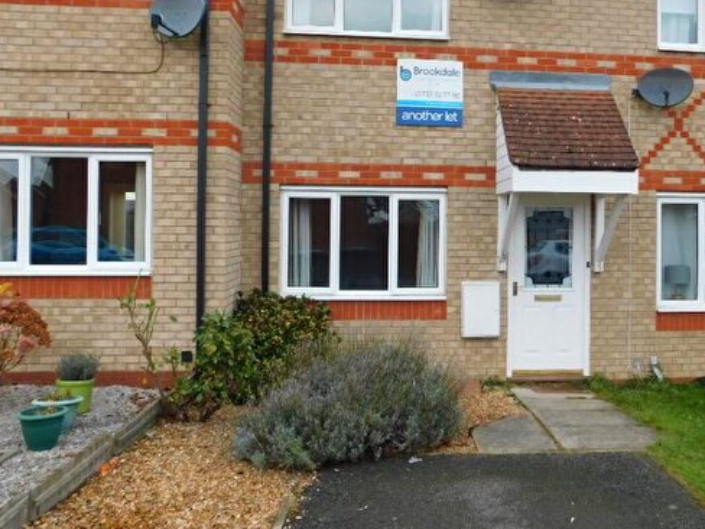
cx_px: 468
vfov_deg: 42.8
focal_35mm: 33
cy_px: 225
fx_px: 672
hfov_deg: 54.3
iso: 125
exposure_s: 1/200
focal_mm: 4
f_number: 3
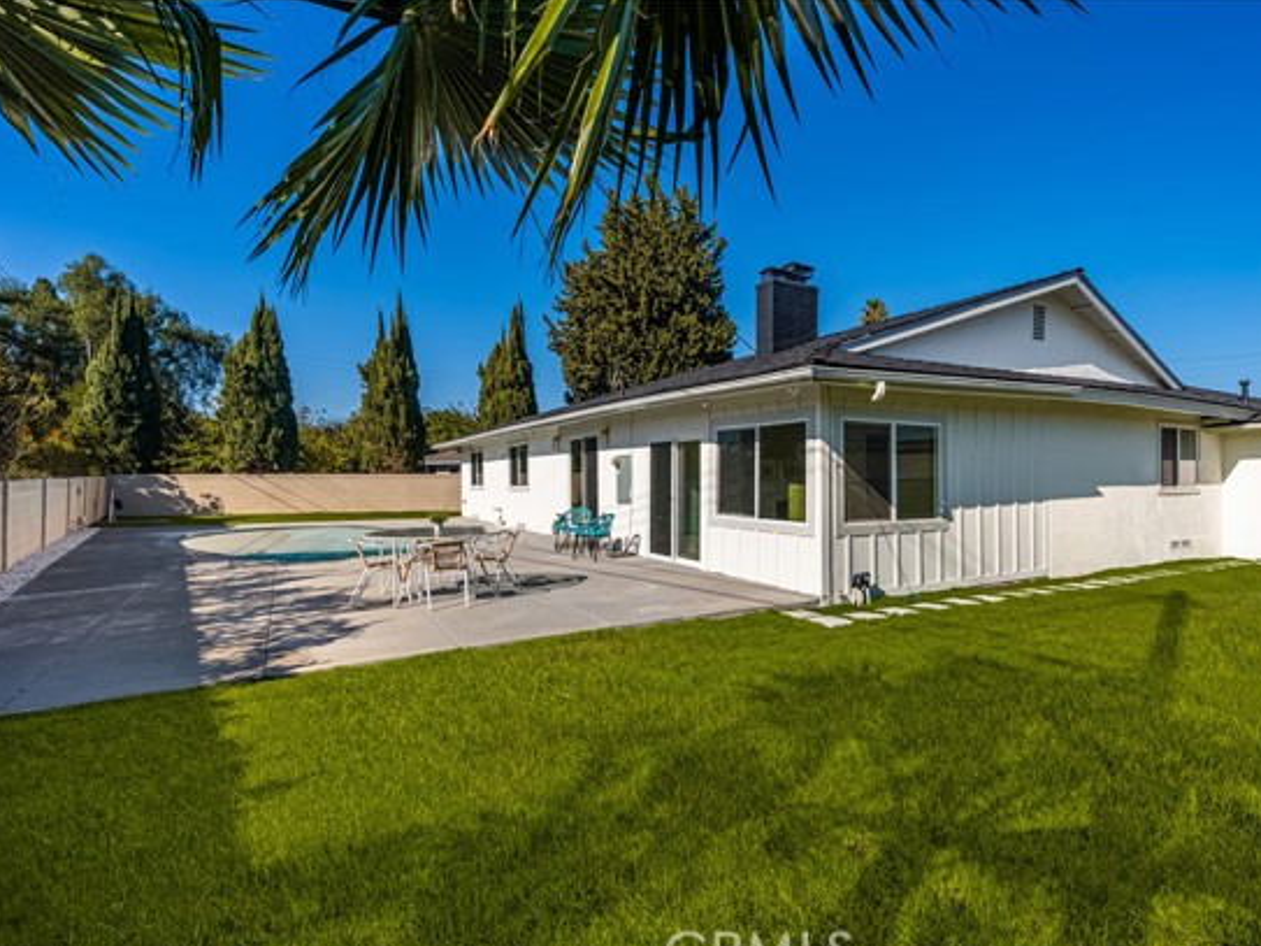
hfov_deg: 90.7
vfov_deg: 74.7
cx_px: 699
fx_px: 619
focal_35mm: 17
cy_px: 490
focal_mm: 15
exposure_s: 1/500
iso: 100
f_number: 9
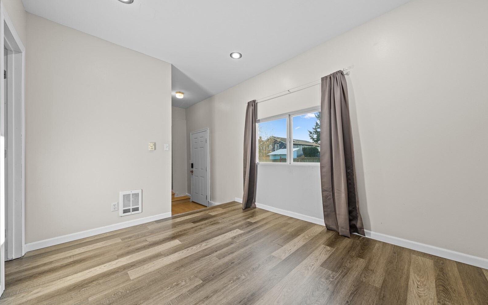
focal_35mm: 13
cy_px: 160
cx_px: 253
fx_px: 173
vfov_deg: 82.8
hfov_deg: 109.3
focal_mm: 12
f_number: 8
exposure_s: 1/4
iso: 250
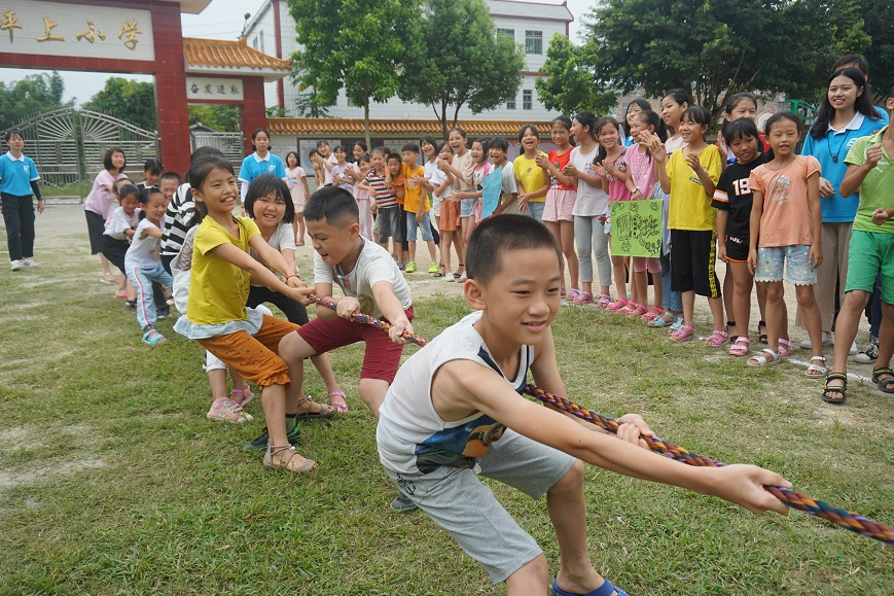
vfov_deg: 44.2
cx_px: 453
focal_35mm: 30
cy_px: 300
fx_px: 733
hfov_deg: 62.8
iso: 100
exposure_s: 1/320
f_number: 4.5
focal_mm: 19
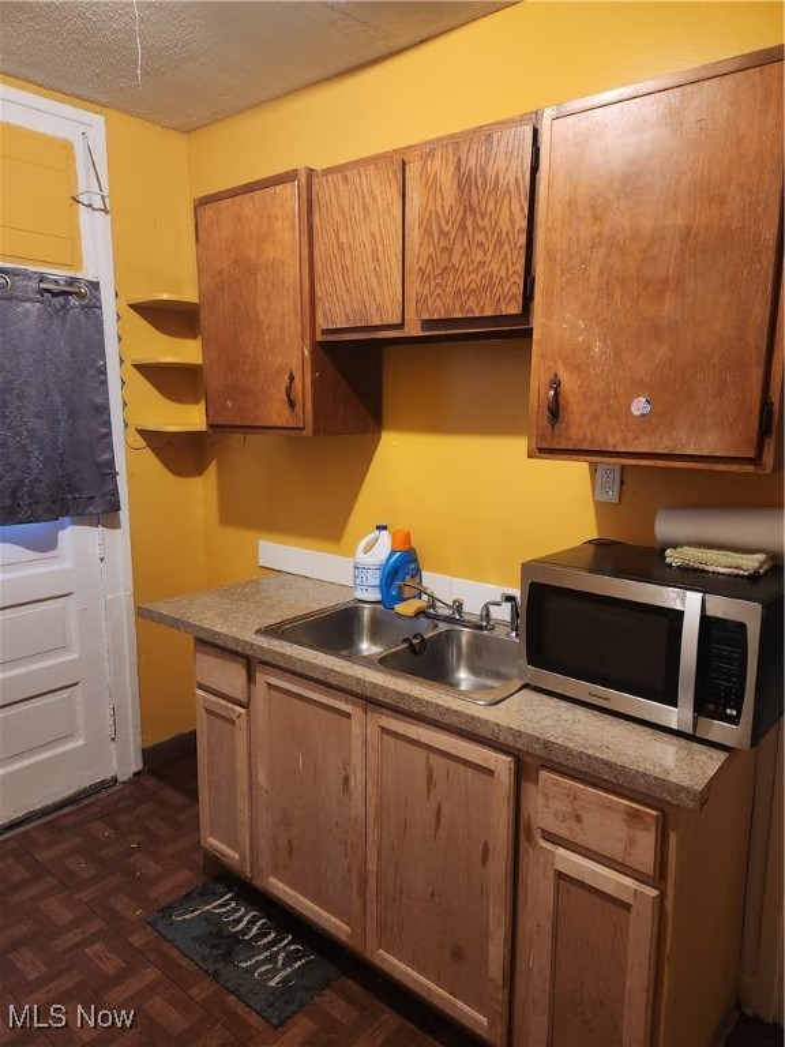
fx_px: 695
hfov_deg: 58.9
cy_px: 524
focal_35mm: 23
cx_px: 392
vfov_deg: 73.9
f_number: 1.8
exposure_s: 1/40
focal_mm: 5.4
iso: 500
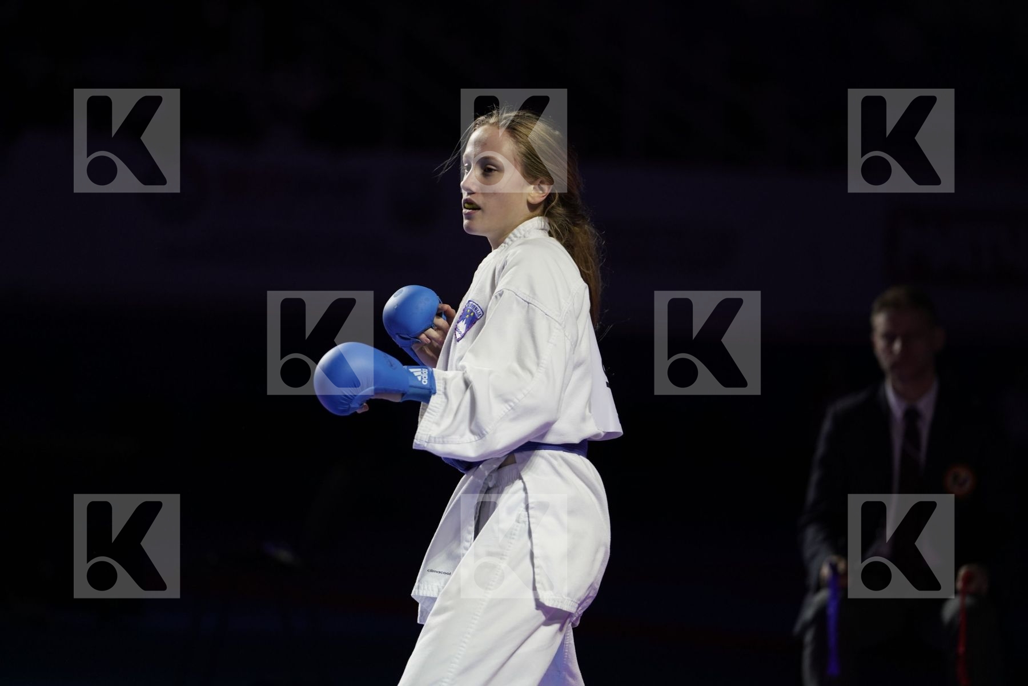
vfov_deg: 7.8
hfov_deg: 11.7
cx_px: 514
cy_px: 343
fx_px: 5025
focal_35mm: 176
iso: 1250
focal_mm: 176
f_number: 2.8
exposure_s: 1/1000
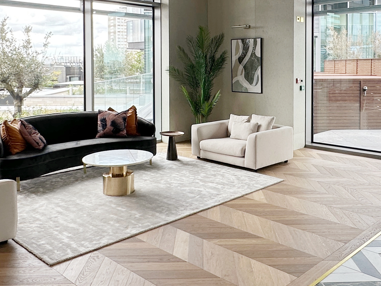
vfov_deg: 36.9
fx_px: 418
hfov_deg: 48.8
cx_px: 217
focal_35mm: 38
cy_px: 75
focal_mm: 2.22
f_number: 2.2
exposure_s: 1/138
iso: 40
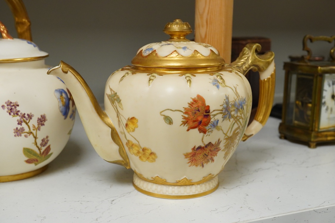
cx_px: 168
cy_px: 112
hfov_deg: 43.6
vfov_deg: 29.9
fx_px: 419
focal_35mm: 45
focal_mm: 30
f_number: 11
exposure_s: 1/160
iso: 2500
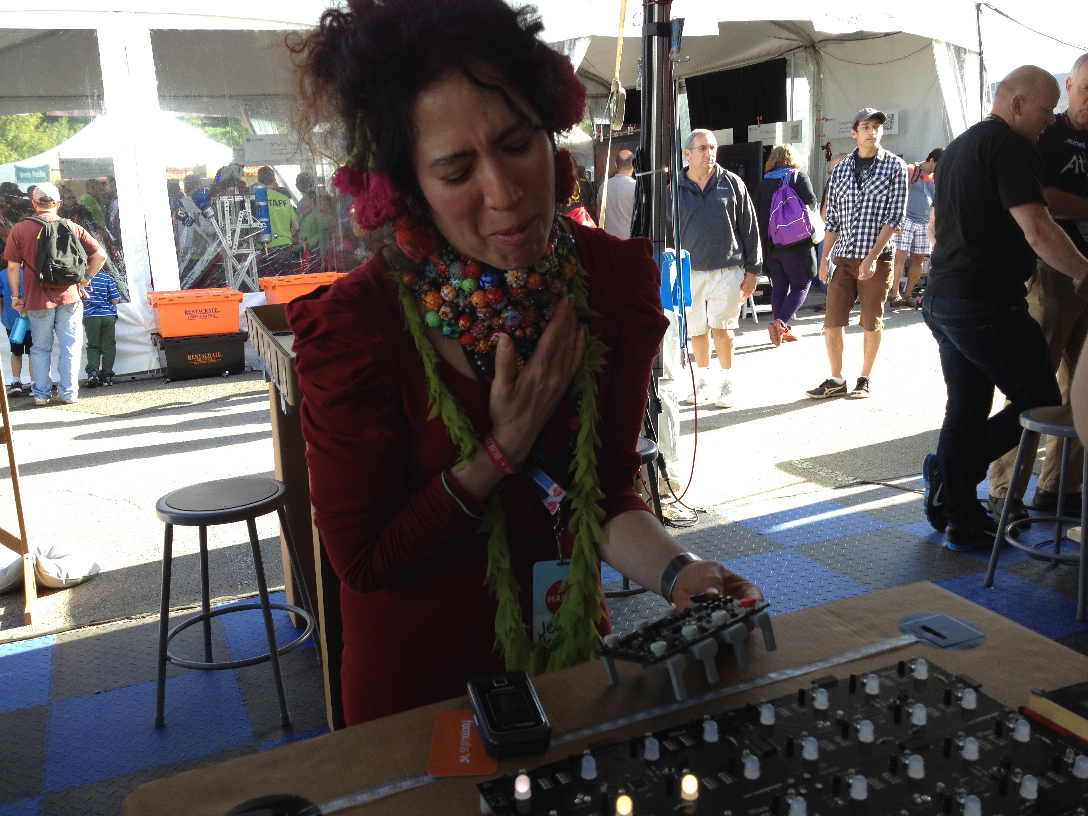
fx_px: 1100
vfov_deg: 40.7
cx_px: 544
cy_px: 408
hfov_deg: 52.6
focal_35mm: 35
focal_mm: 4.28
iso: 50
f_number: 2.4
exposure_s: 1/198
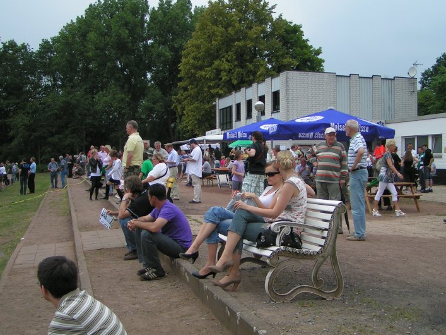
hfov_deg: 43.9
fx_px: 554
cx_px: 215
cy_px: 157
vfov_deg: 33.6
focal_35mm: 43
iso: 50
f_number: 2.8
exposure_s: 1/800
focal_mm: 5.8
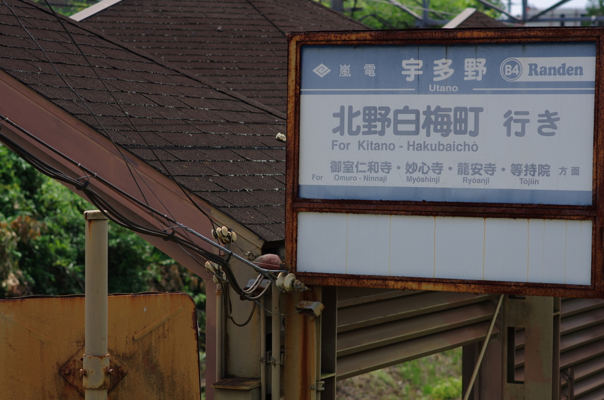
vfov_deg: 13.0
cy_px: 200
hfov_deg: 19.5
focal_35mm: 105
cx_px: 302
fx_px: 1758
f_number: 4
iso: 100
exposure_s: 1/800
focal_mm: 70
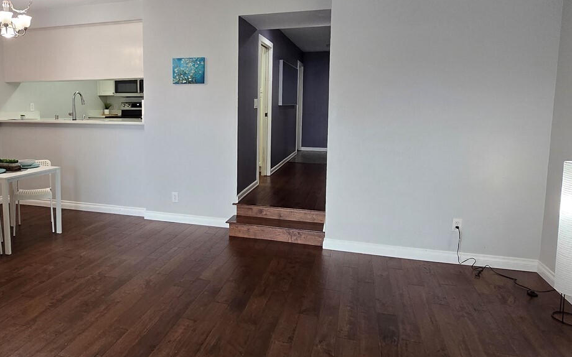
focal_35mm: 24
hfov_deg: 73.8
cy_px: 141
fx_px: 374
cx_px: 223
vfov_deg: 50.7
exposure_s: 1/60
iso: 160
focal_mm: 2.2
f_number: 2.2
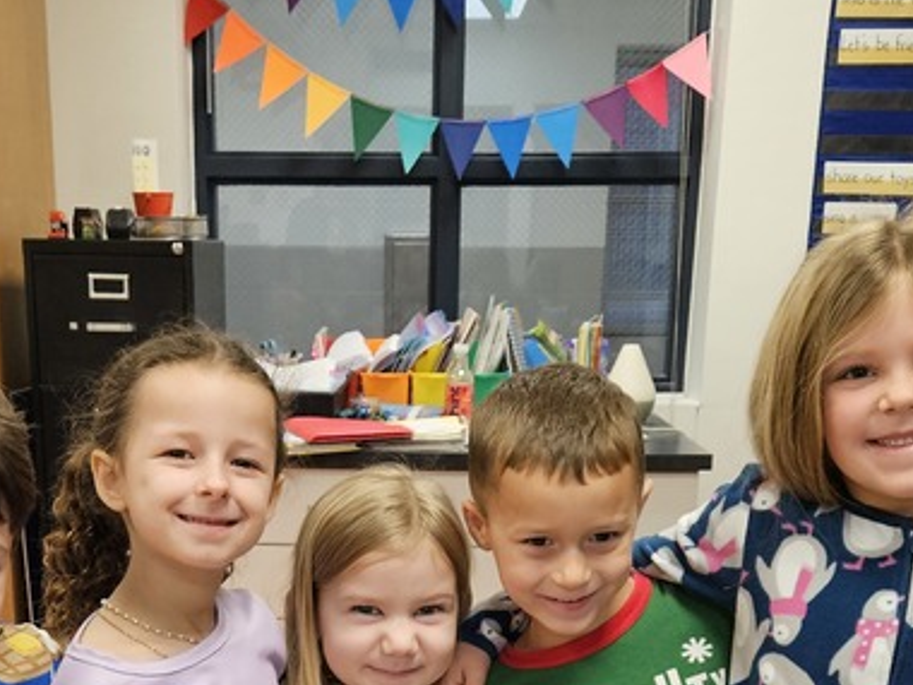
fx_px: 1635
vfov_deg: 22.0
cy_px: 803
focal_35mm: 62
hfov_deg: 31.1
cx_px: 346
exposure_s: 1/54
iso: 100
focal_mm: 5.4
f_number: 1.8
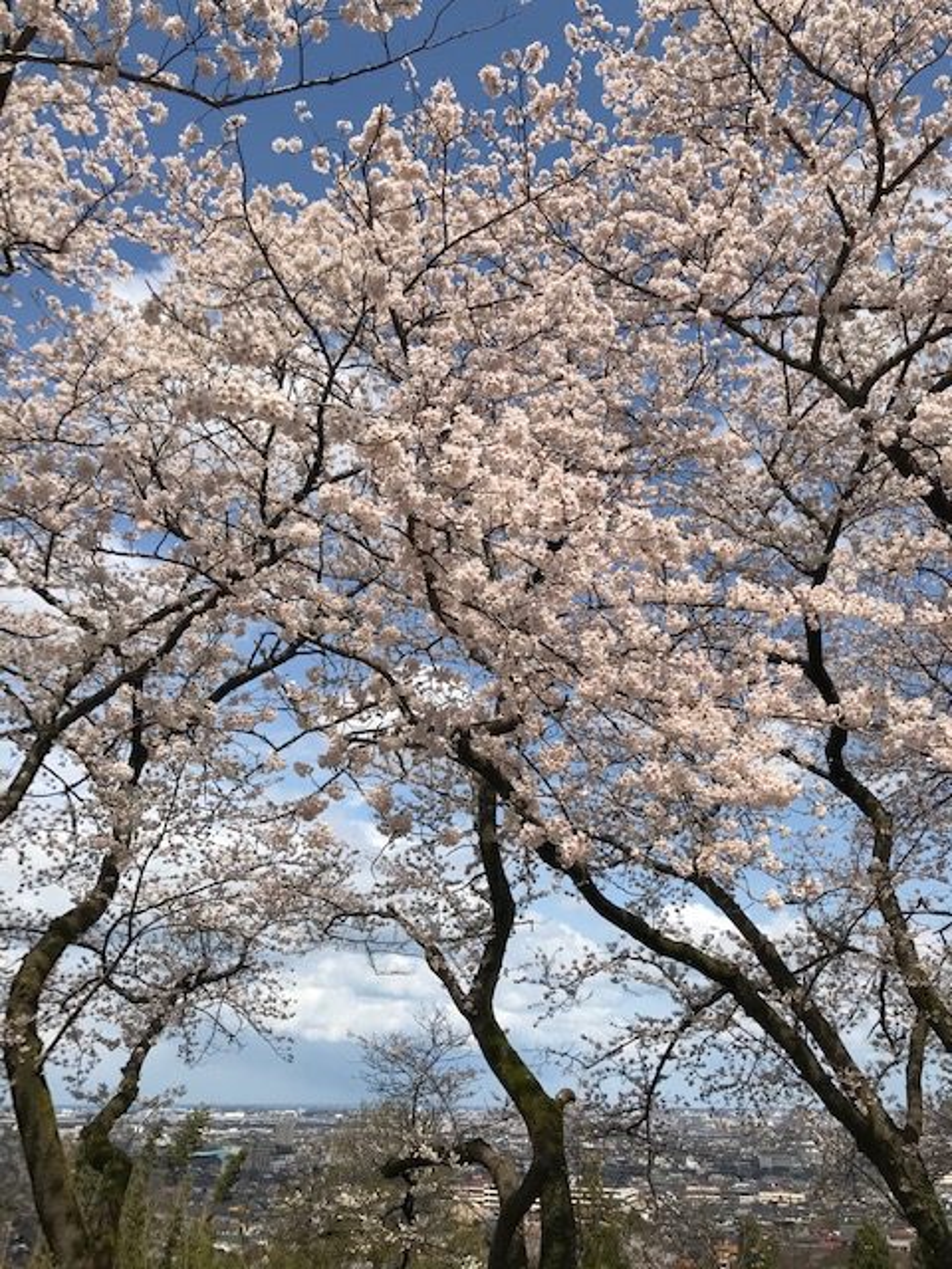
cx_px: 476
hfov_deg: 49.7
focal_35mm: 28
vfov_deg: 63.4
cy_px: 634
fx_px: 1027
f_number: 1.8
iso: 20
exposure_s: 1/3546
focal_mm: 3.99
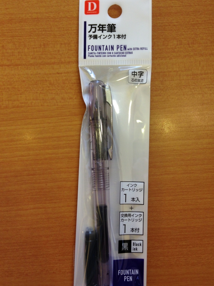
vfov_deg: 47.8
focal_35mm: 39
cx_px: 120
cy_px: 136
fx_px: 321
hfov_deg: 36.8
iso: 50
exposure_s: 1/60
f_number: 2.4
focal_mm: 4.12
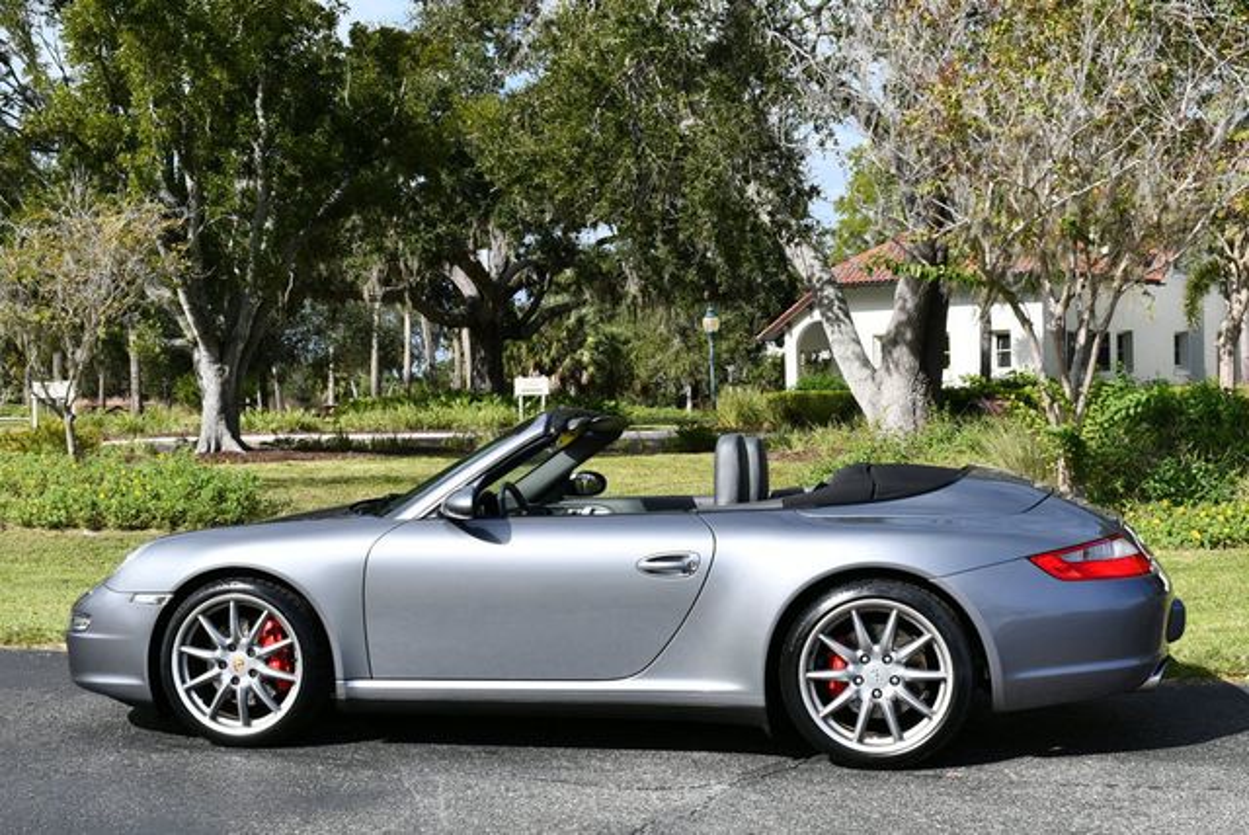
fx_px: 1736
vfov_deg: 27.0
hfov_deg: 39.6
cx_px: 624
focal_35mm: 50
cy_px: 418
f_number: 8
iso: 100
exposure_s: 1/250
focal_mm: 25
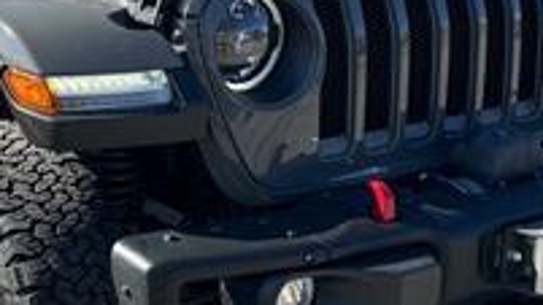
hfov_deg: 23.6
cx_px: 211
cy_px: 73
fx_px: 1296
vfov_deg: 13.4
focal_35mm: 90
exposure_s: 1/2353
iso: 50
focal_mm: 5.7
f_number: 1.5
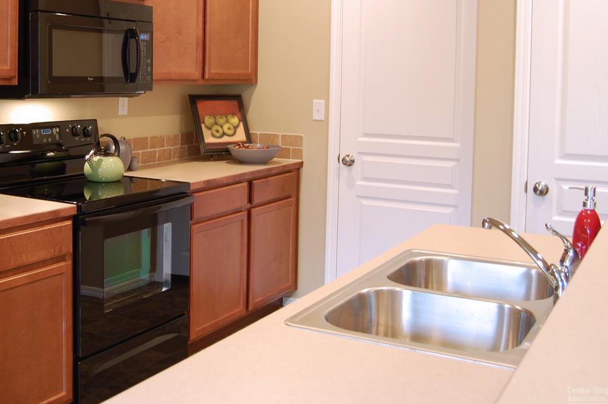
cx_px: 212
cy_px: 119
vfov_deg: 30.1
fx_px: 742
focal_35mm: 44
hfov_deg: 44.0
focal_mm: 20
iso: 200
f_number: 3.8
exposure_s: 1/5
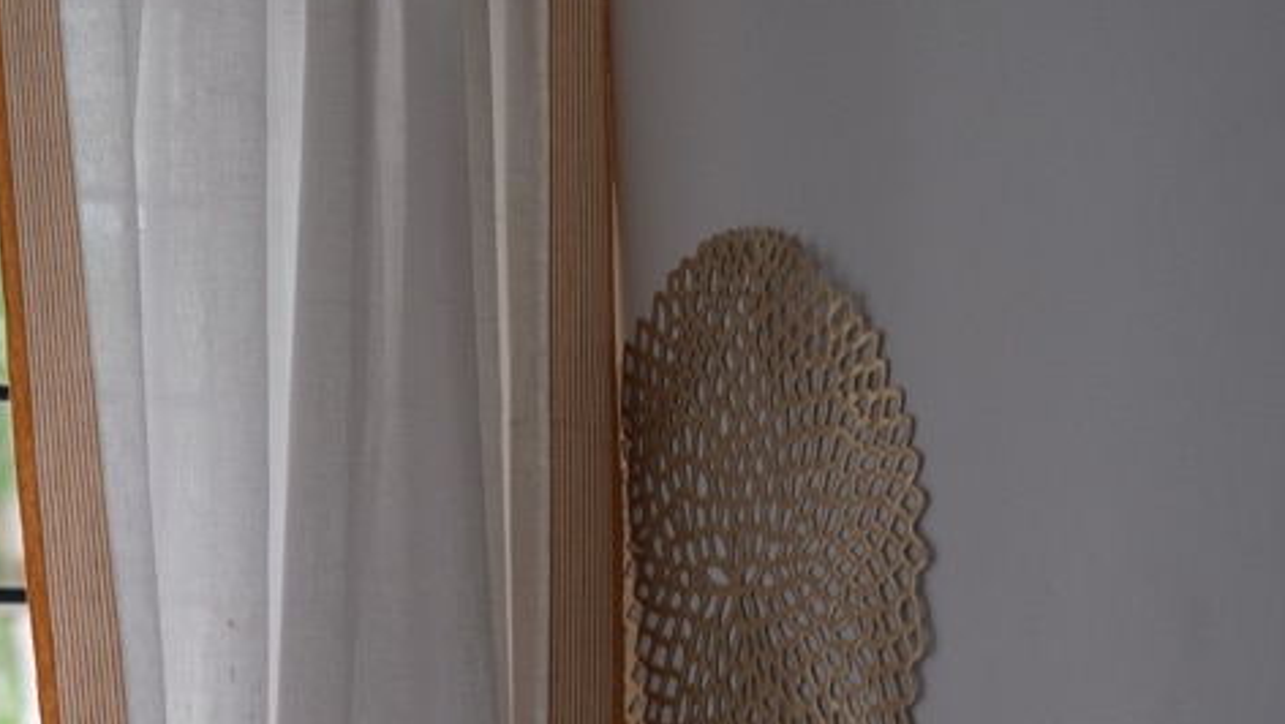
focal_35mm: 94
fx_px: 3204
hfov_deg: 22.6
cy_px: 603
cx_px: 479
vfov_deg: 12.8
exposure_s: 1/125
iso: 160
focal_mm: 35
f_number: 2.8
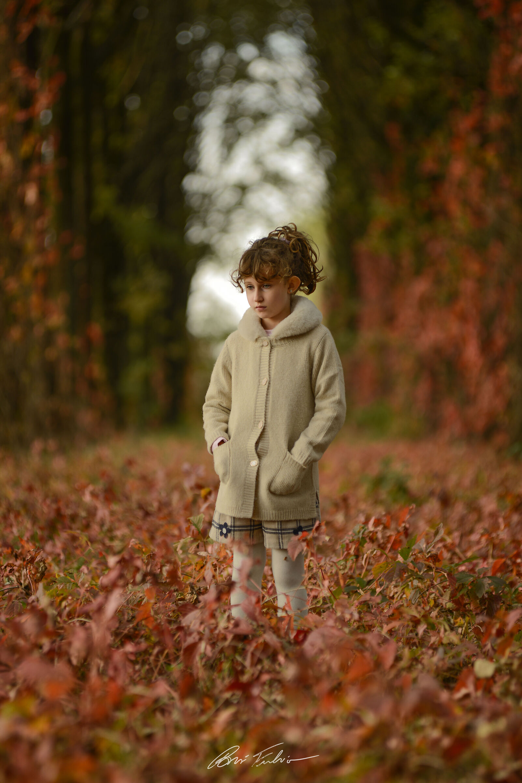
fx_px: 4346
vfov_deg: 10.3
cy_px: 392
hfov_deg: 6.9
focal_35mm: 200
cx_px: 261
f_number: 4
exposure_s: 1/125
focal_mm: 200
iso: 100
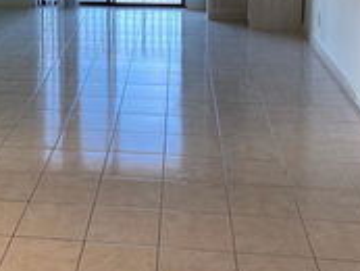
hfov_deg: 29.5
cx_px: 66
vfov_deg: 21.9
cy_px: -15
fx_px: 666
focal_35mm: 64
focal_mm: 4.25
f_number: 1.8
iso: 64
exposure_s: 1/60
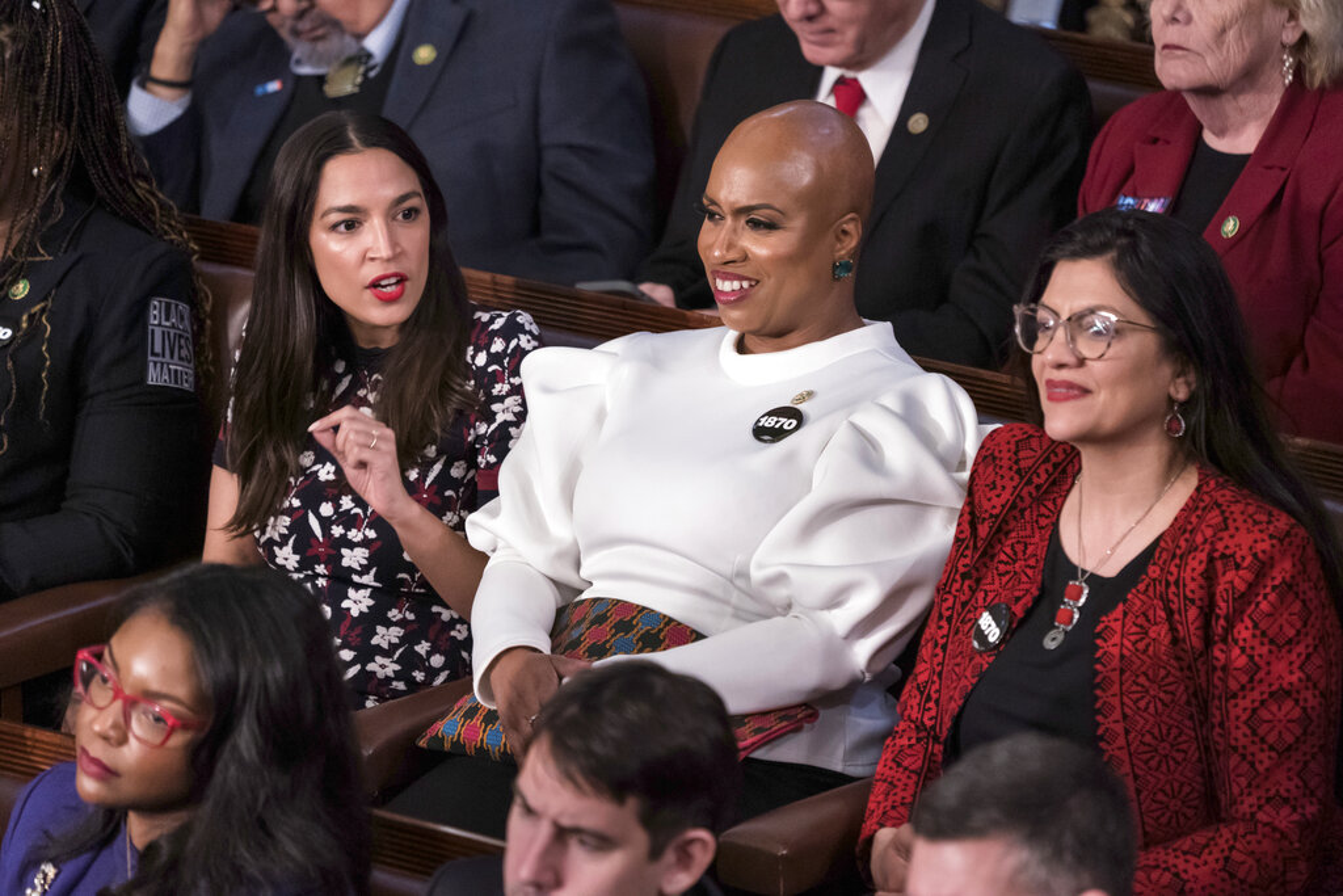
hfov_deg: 5.9
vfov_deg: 3.9
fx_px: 13133
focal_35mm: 352
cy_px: 448
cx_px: 672
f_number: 5.6
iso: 8000
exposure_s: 1/160
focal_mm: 352
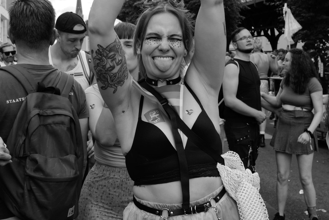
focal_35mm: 54
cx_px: 173
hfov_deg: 36.9
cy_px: 85
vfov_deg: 25.0
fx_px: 494
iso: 400
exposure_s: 1/250
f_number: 9
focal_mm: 28
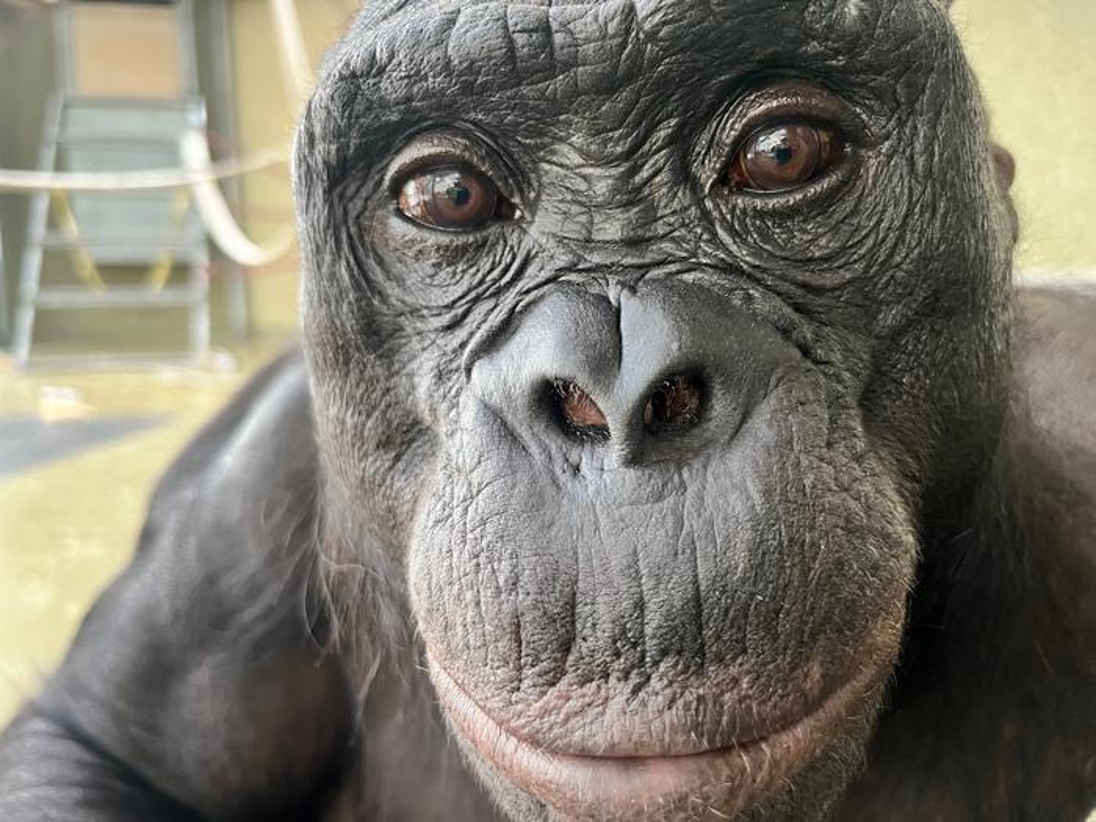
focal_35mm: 26
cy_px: 411
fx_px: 823
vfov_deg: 53.1
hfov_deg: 67.3
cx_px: 548
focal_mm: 5.1
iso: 320
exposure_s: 1/60
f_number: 1.6
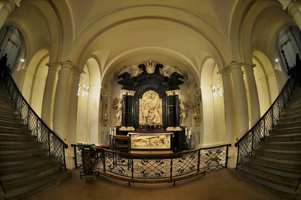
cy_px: 100
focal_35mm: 16
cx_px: 150
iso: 250
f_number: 2.8
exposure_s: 1/30
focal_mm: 10.5
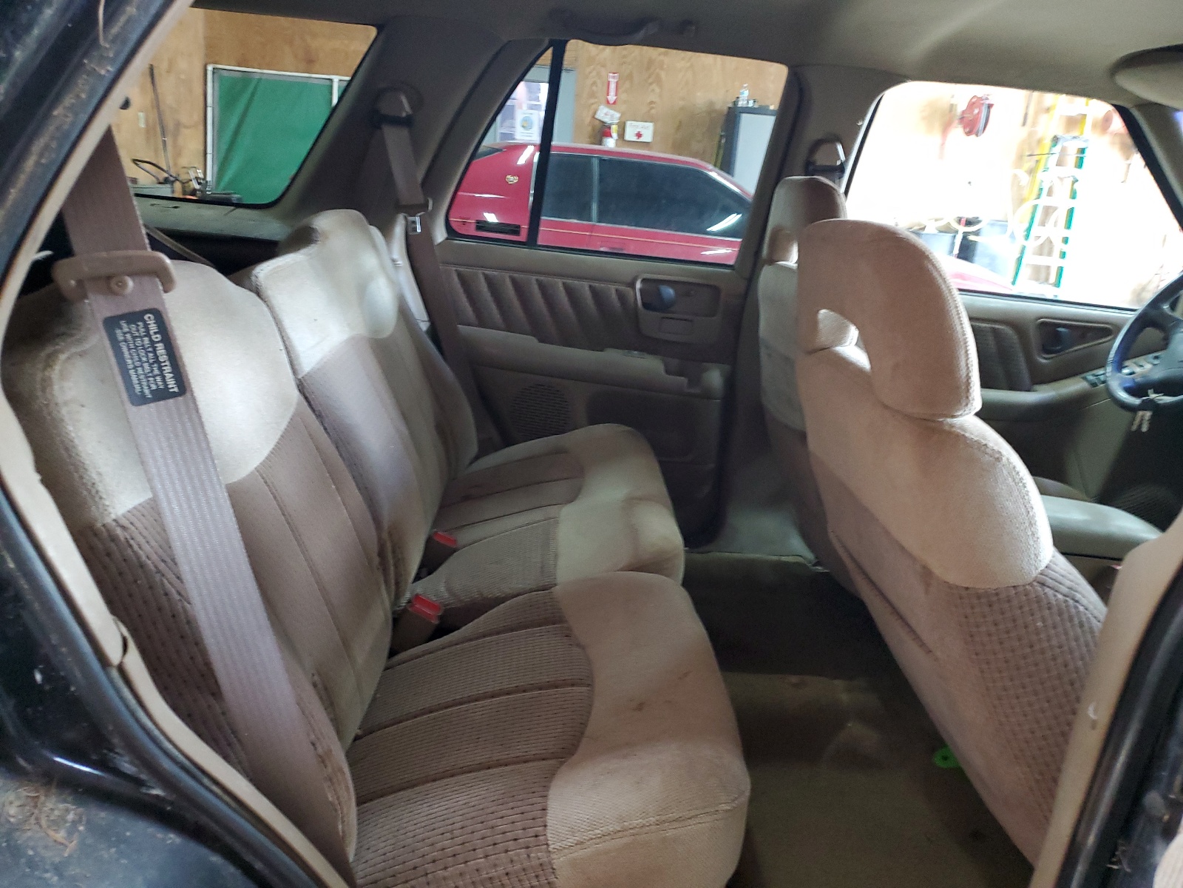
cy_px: 444
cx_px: 592
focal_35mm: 26
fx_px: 889
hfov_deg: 67.3
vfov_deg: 53.1
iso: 303
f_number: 1.5
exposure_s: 1/20
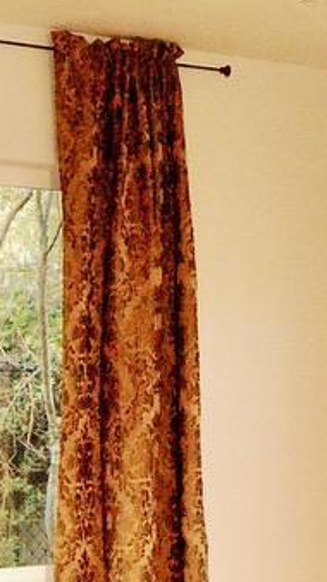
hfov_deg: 12.7
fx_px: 1403
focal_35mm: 91
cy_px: 130
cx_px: 478
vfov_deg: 23.1
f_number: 5.6
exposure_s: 1/60
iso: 3200
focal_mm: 18
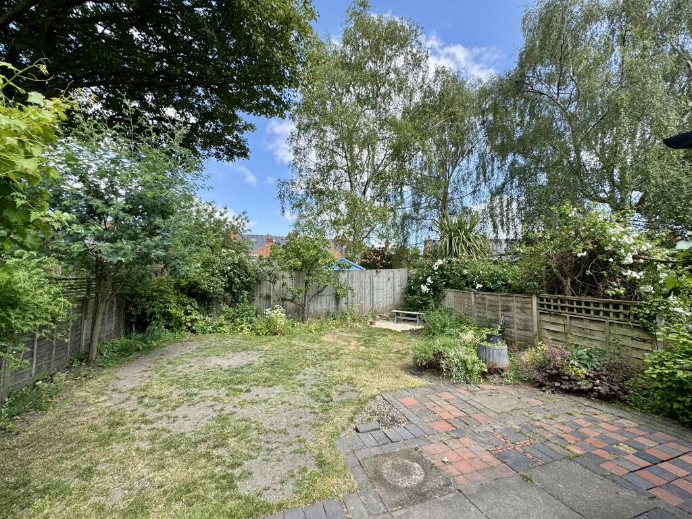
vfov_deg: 85.7
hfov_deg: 102.1
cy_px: 260
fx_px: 280
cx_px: 346
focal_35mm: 14
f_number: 2.2
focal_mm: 2.22
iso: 40
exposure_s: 1/573
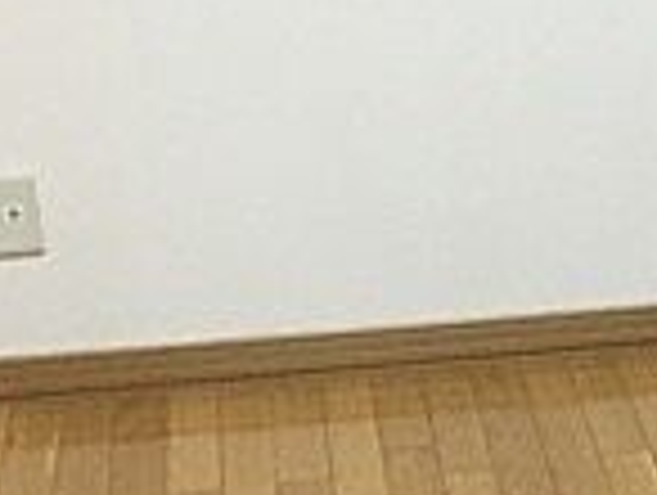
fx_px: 2414
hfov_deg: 14.9
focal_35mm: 127
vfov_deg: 11.5
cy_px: 558
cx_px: 814
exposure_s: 1/33
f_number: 2.2
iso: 160
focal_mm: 4.15
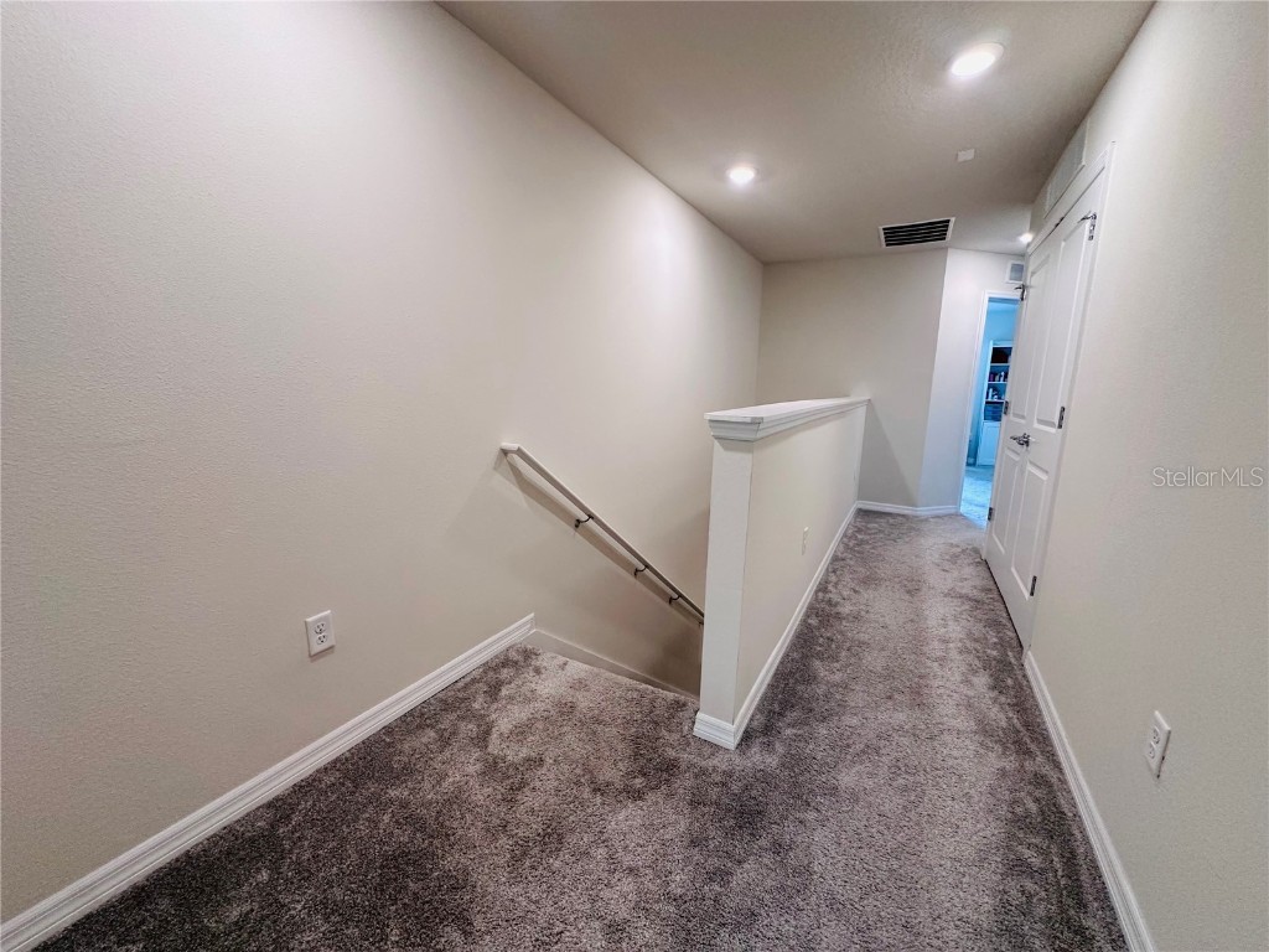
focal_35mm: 14
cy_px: 476
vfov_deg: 85.7
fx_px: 513
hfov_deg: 102.1
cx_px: 634
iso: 250
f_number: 2.2
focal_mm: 2.22
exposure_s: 1/120
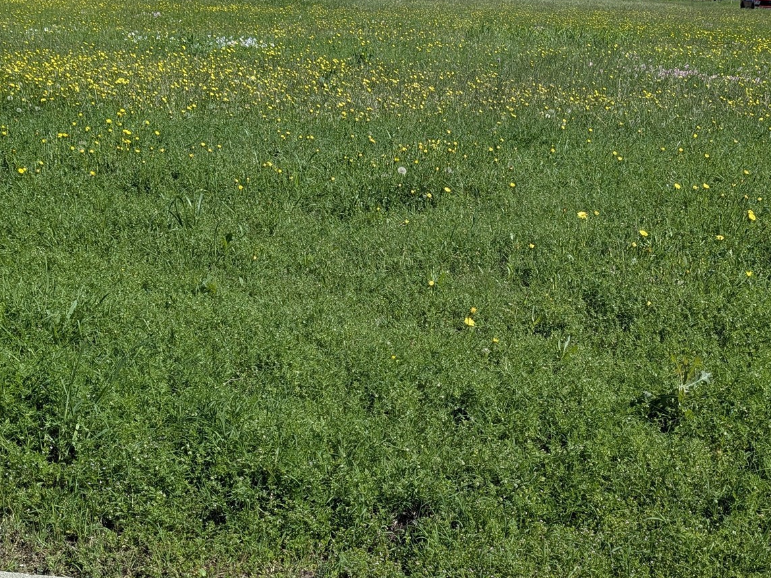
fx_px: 958
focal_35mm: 43
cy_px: 381
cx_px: 410
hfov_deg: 43.8
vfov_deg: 33.3
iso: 29
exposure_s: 1/1653
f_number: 1.7
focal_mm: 4.53
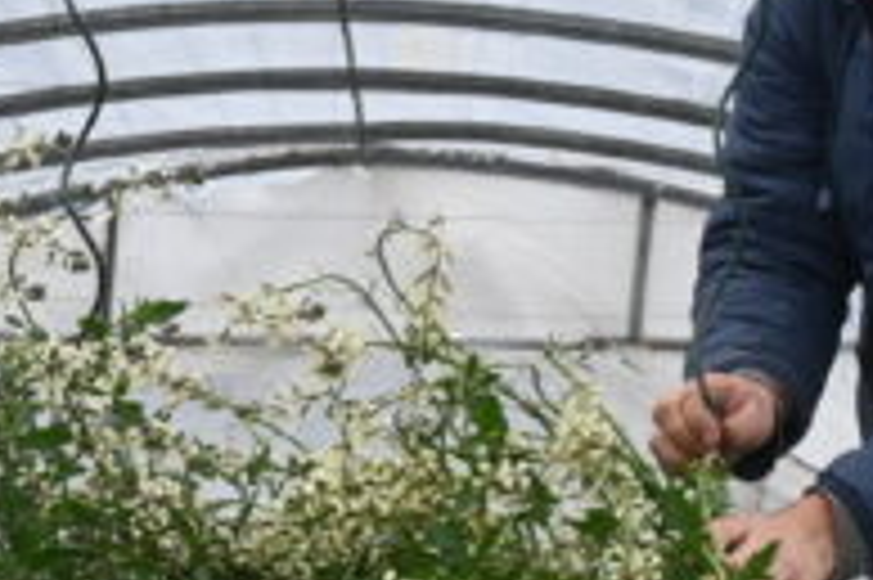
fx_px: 4699
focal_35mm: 194
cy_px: 964
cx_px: -608
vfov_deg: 6.9
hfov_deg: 10.1
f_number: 5.6
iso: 180
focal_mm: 24.5
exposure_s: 1/250
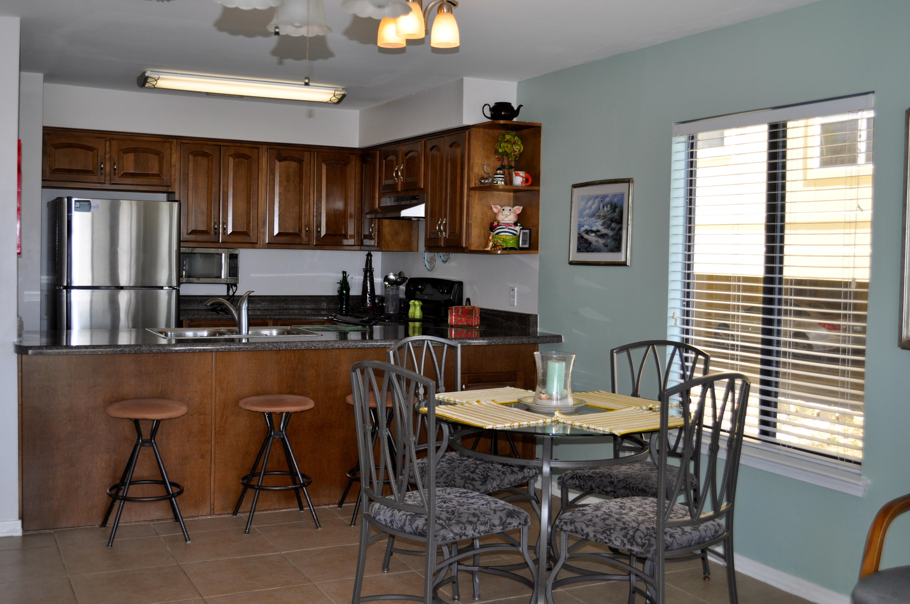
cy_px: 302
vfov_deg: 34.1
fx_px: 985
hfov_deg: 49.6
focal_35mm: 39
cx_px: 455
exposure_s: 1/200
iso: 220
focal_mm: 26
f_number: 4.2
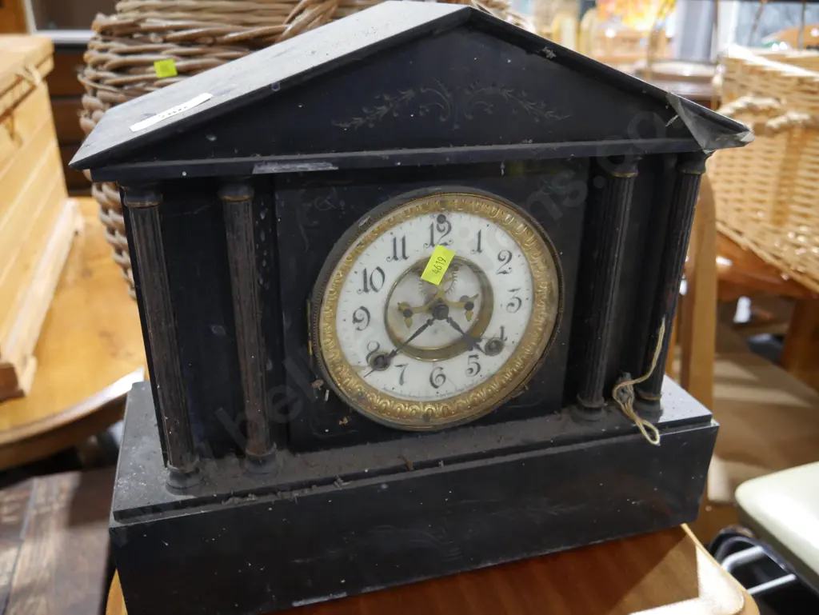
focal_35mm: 28
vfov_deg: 49.8
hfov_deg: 63.4
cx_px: 410
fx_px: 663
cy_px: 308
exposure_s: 1/60
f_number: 3.5
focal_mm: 14
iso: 1600
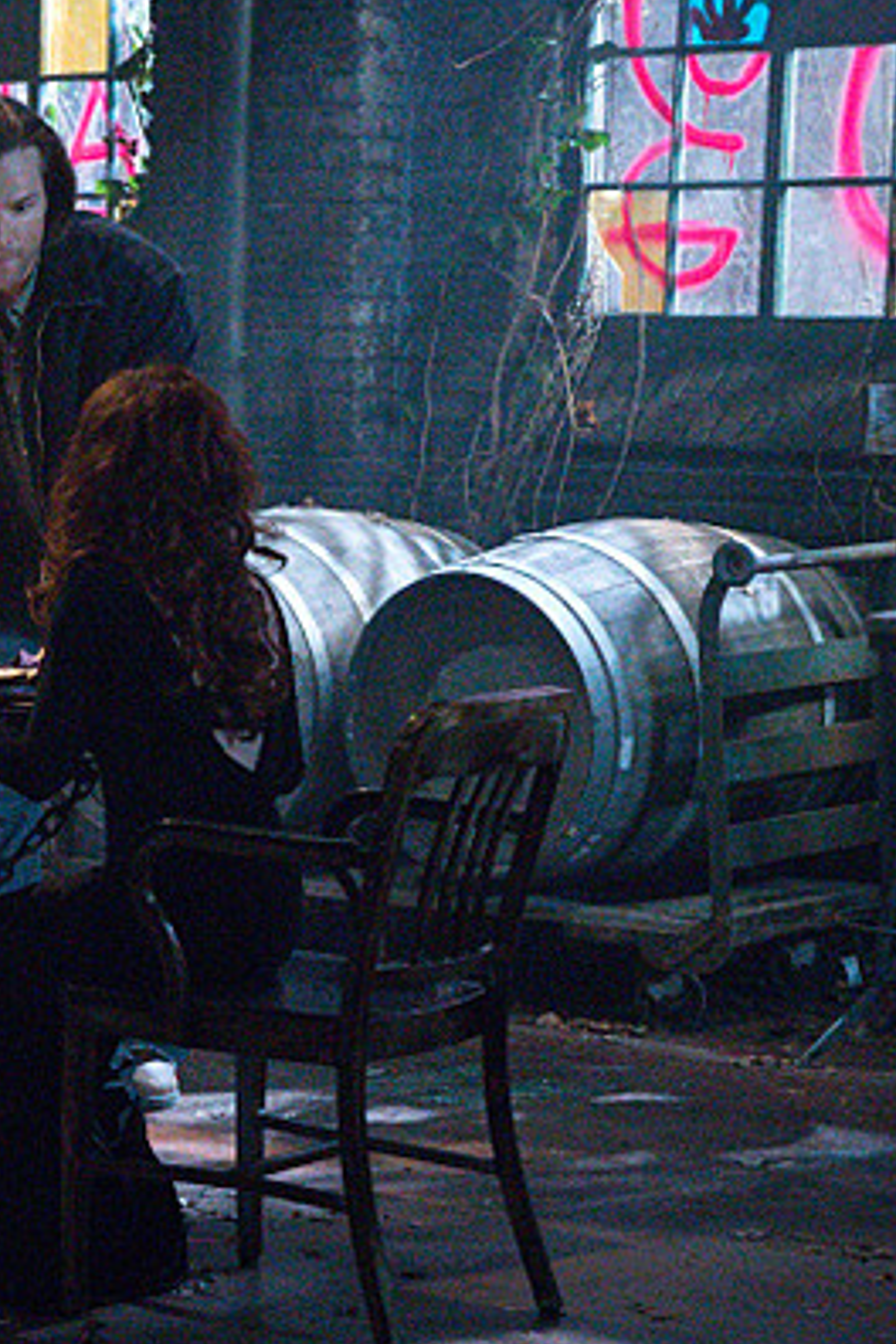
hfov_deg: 9.8
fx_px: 5152
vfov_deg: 14.9
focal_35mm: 138
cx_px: -224
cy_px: 692
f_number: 7.1
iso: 12800
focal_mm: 70
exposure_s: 1/100
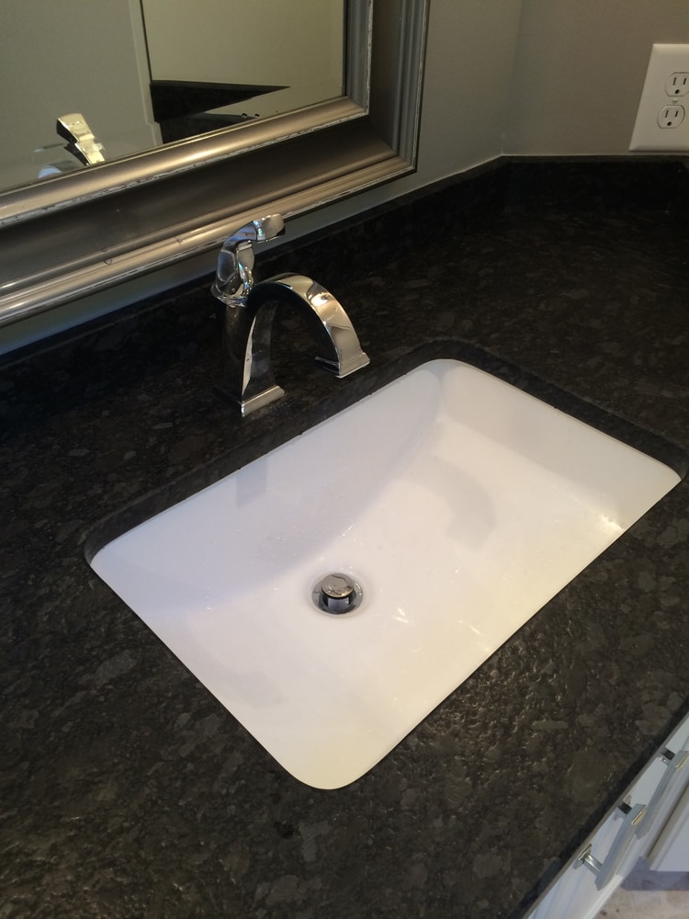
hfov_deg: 46.8
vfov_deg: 60.0
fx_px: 796
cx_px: 344
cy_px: 460
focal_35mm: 30
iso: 64
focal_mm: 4.12
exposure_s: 1/30
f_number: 2.2
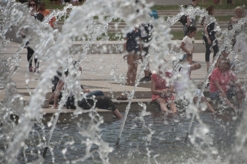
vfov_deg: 5.4
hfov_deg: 8.1
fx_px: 1748
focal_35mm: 255
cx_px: 124
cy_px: 82
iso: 800
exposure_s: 1/500
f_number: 6
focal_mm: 170
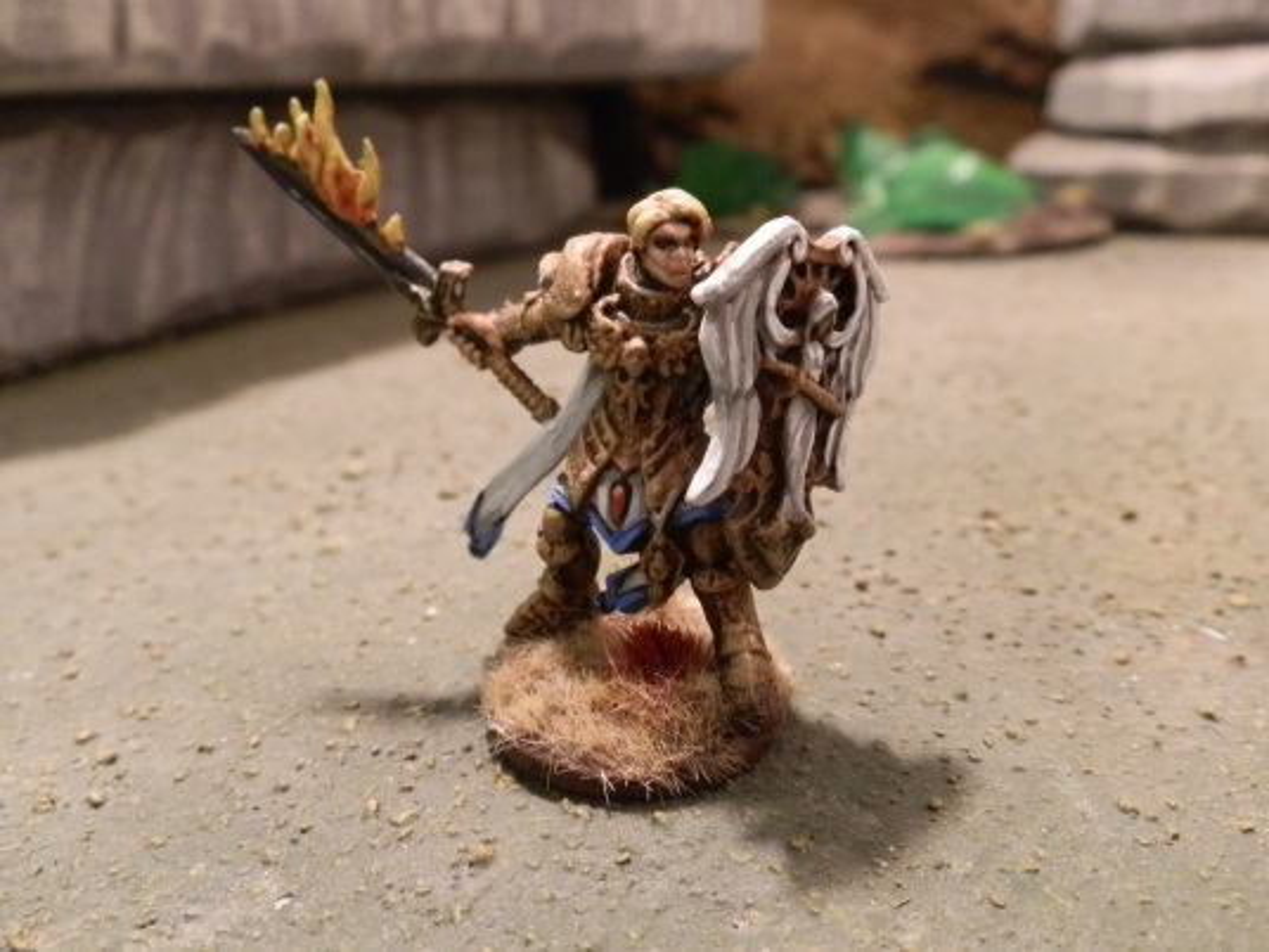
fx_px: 1026
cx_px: 634
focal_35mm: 28
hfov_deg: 63.4
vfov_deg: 49.7
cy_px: 476
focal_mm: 5
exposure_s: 1/40
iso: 400
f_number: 3.1
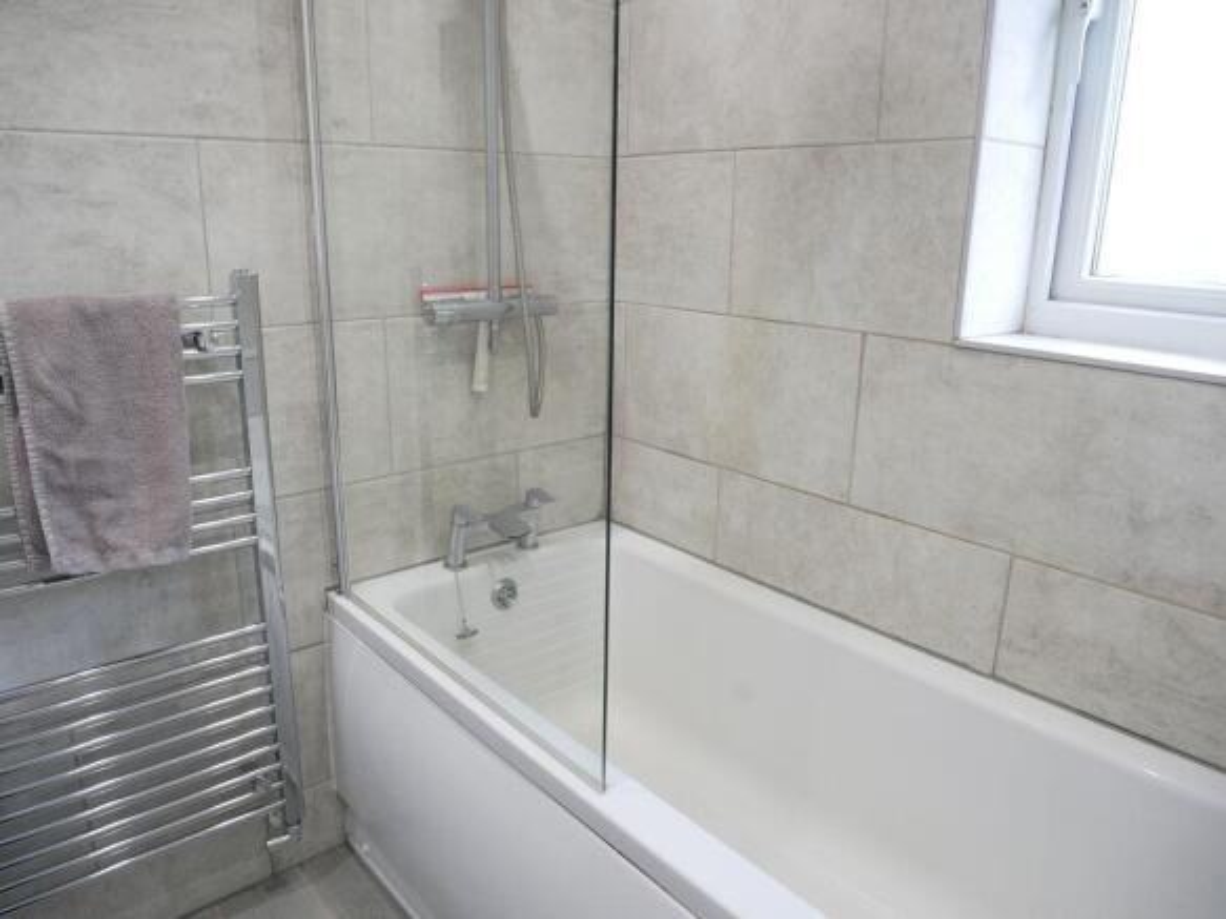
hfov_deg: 71.6
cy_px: 460
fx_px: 850
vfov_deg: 56.8
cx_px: 613
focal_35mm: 24
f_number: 3.5
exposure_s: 1/60
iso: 500
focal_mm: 12
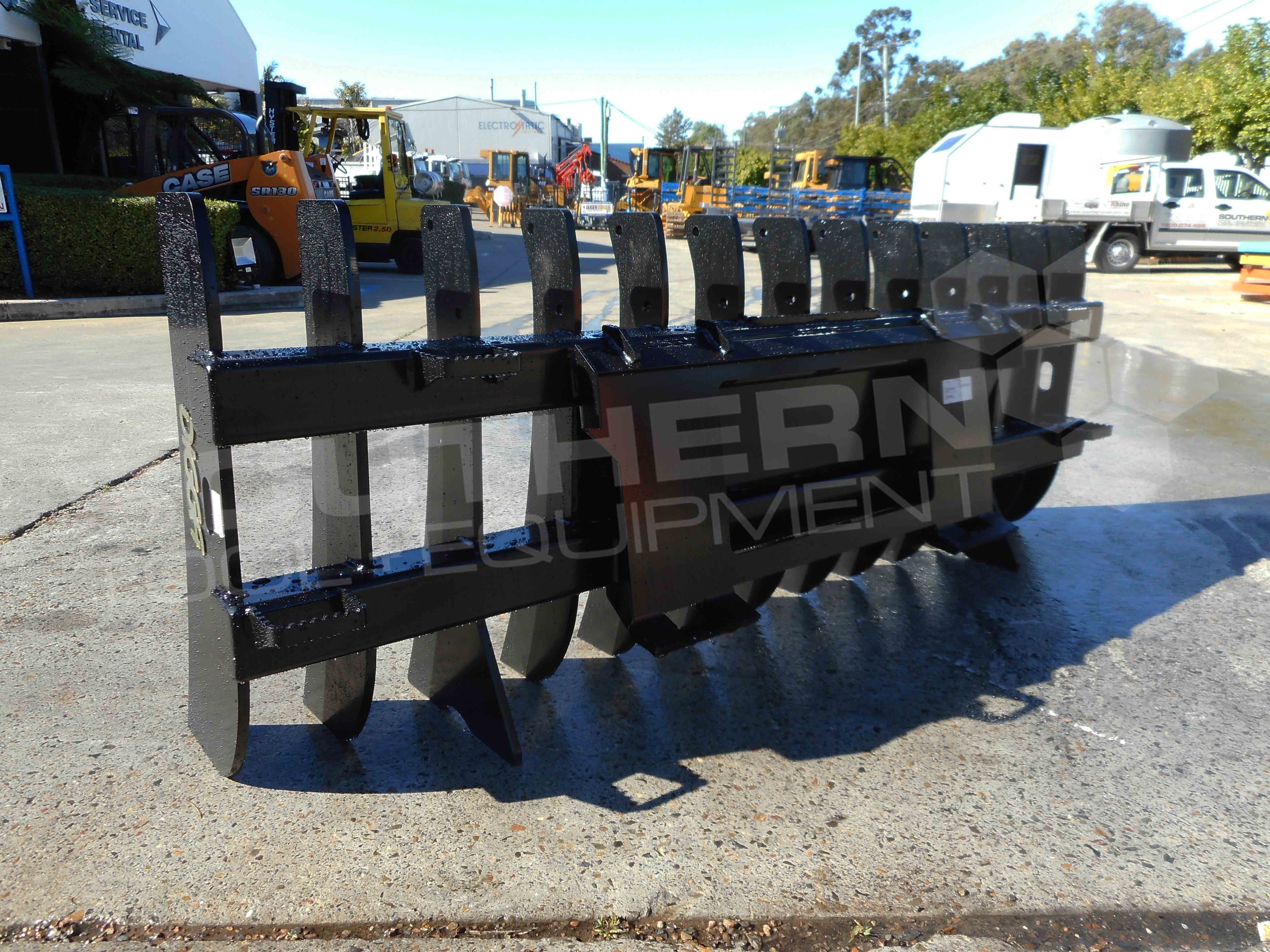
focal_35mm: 25
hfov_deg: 69.4
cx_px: 635
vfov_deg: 54.9
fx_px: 917
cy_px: 476
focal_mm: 4.5
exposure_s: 1/200
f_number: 3.7
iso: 80
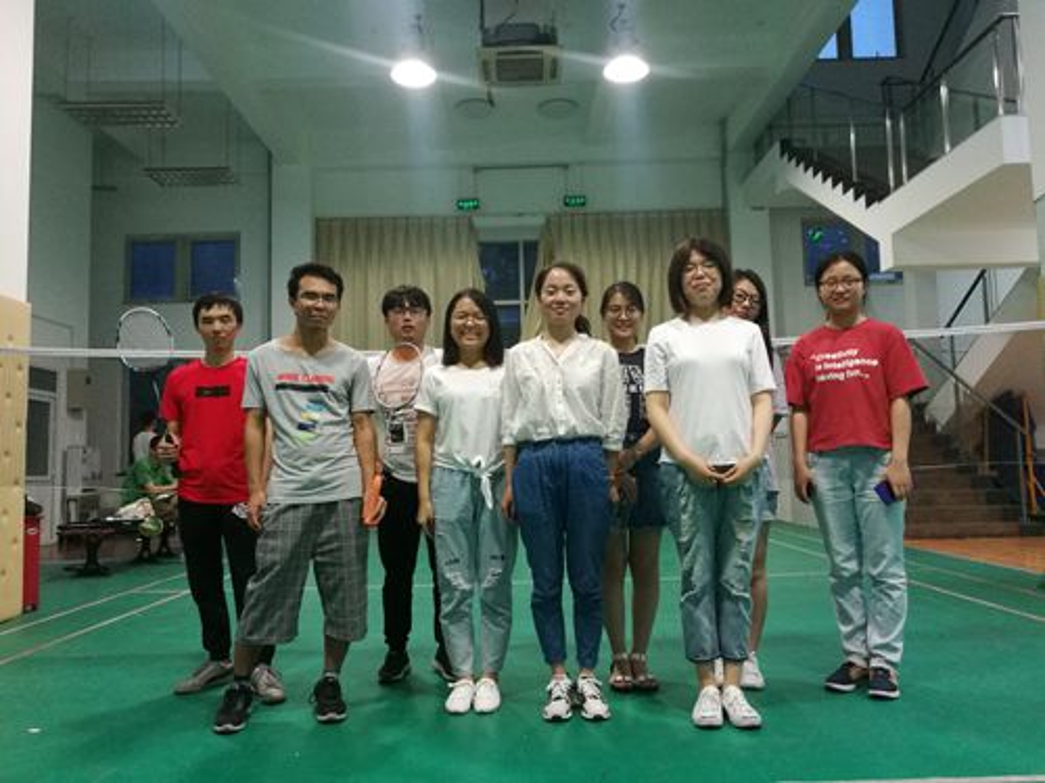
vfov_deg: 51.4
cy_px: 392
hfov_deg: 65.3
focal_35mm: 27
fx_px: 815
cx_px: 522
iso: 400
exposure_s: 1/33.3
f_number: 2.2
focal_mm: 4.5
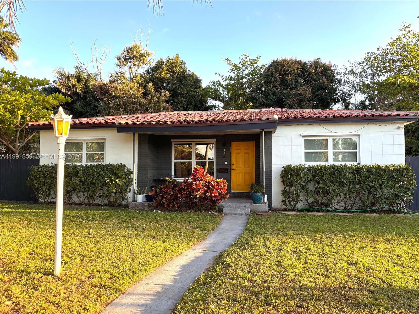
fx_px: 315
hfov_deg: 67.3
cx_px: 210
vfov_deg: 53.1
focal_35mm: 26
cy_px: 157
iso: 50
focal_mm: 5.96
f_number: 1.6
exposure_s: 1/374
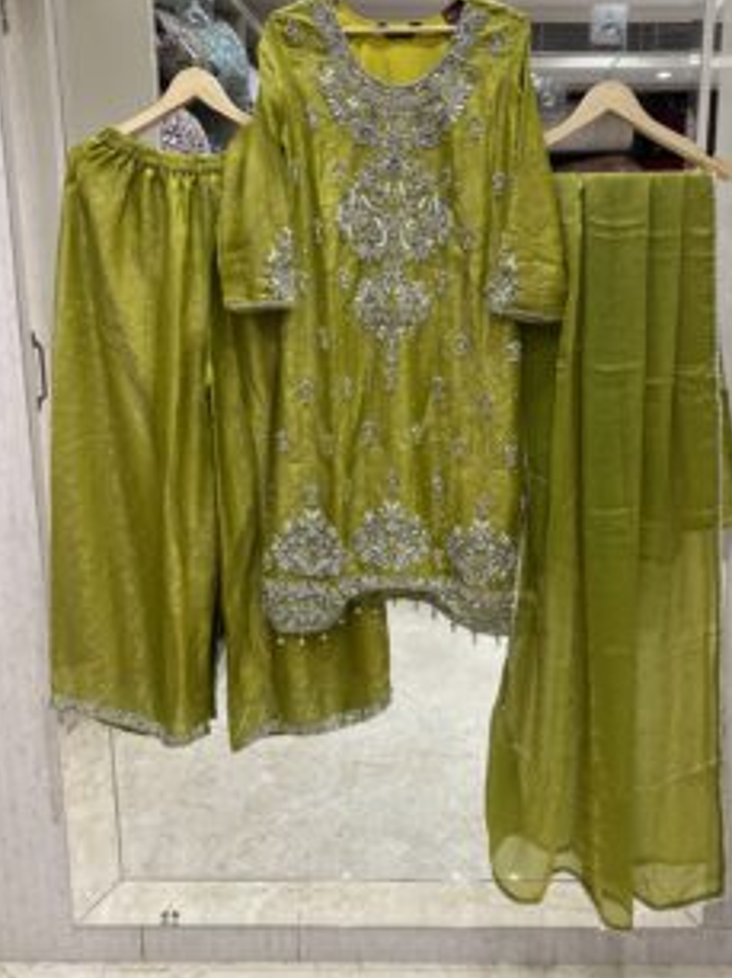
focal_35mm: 34
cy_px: 428
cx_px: 409
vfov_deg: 53.8
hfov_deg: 41.7
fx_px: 960
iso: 50
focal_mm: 5.7
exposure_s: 1/414
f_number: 1.5
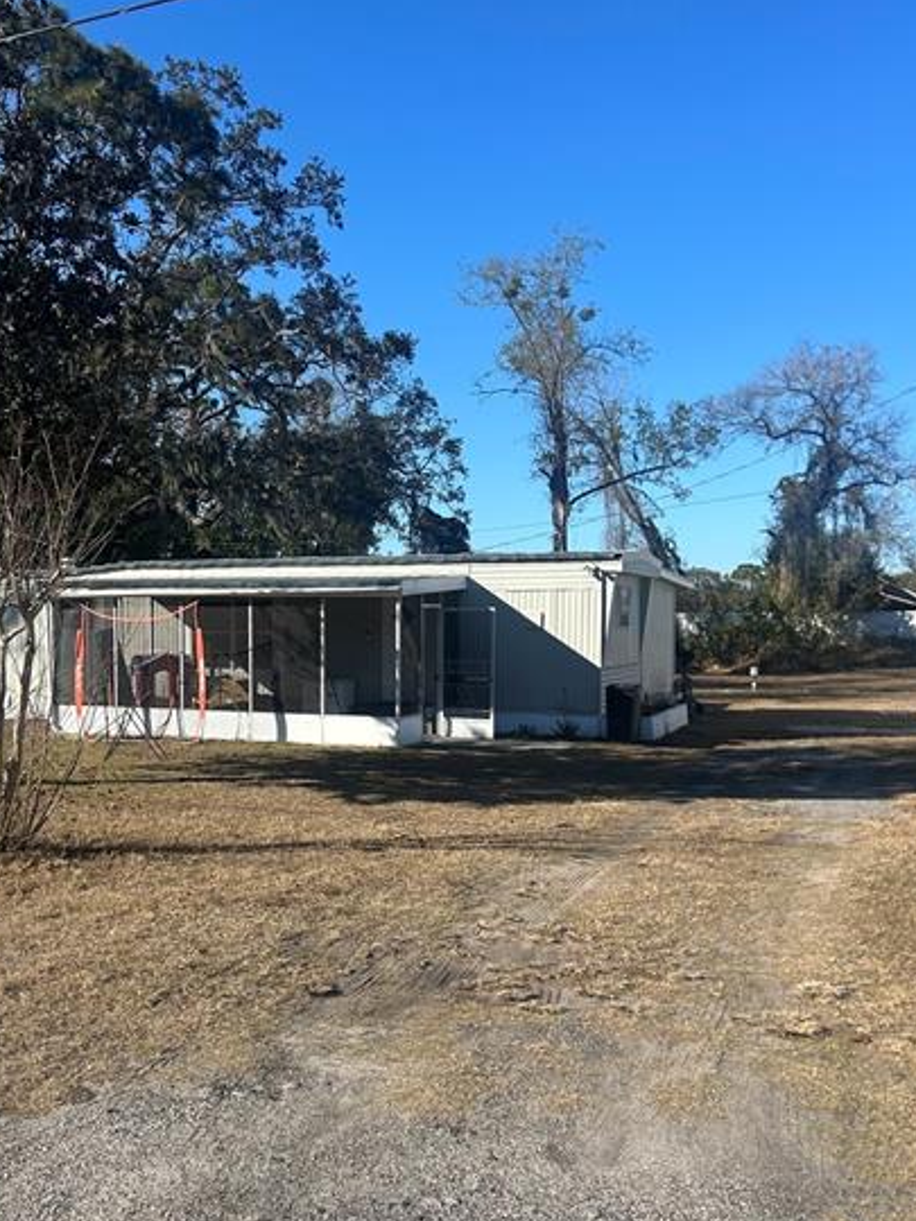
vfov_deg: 49.9
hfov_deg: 38.4
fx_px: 1305
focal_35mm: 37
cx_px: 330
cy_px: 705
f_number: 1.5
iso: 50
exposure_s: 1/3460
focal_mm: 5.7
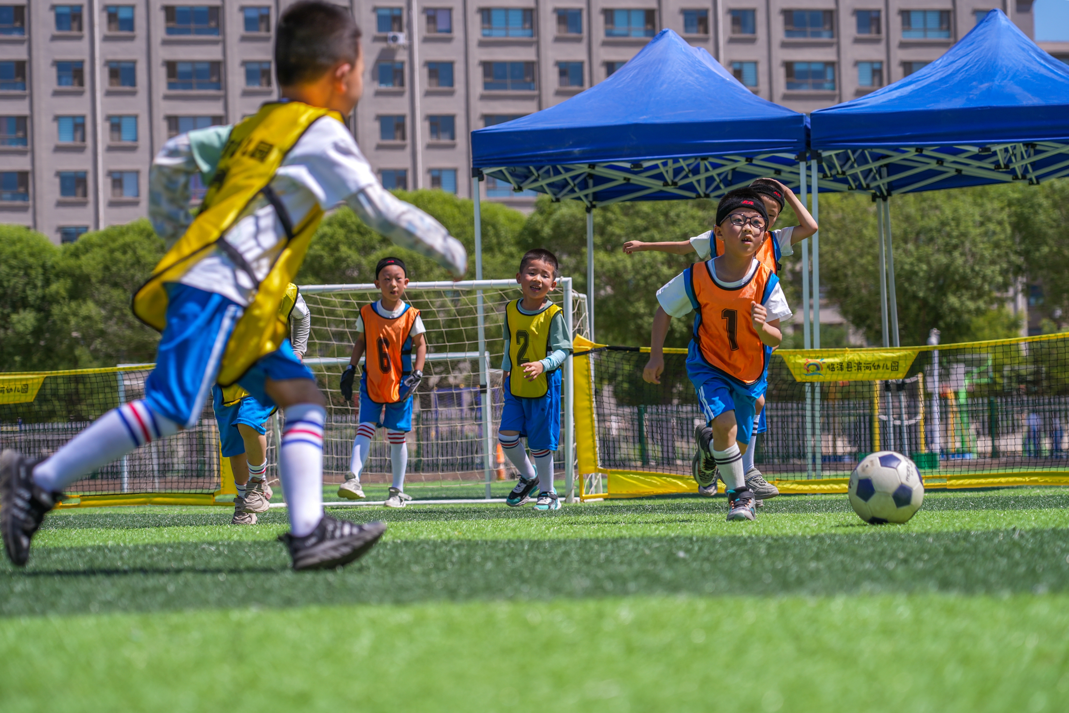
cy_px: 356
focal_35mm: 105
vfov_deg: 13.0
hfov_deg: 19.5
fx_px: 3118
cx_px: 534
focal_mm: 105
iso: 100
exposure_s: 1/750
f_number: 4.5
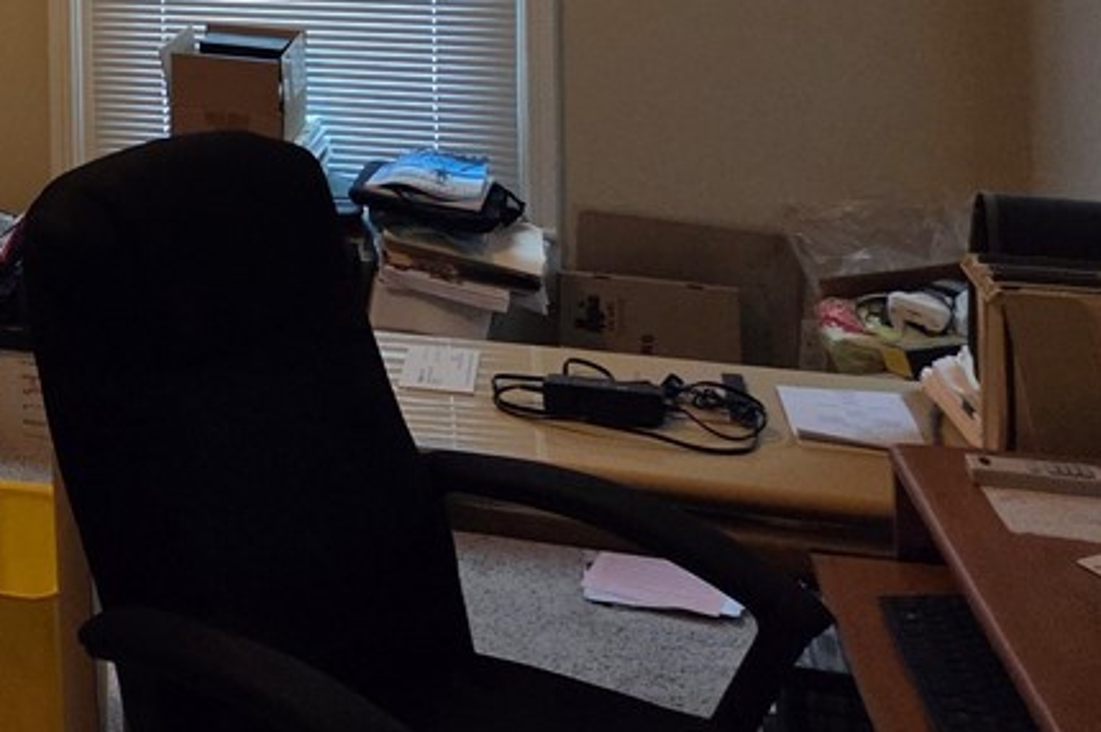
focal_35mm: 57
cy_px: -166
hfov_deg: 30.2
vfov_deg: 21.8
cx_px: -202
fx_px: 1742
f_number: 1.8
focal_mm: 5.4
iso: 1250
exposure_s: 1/120
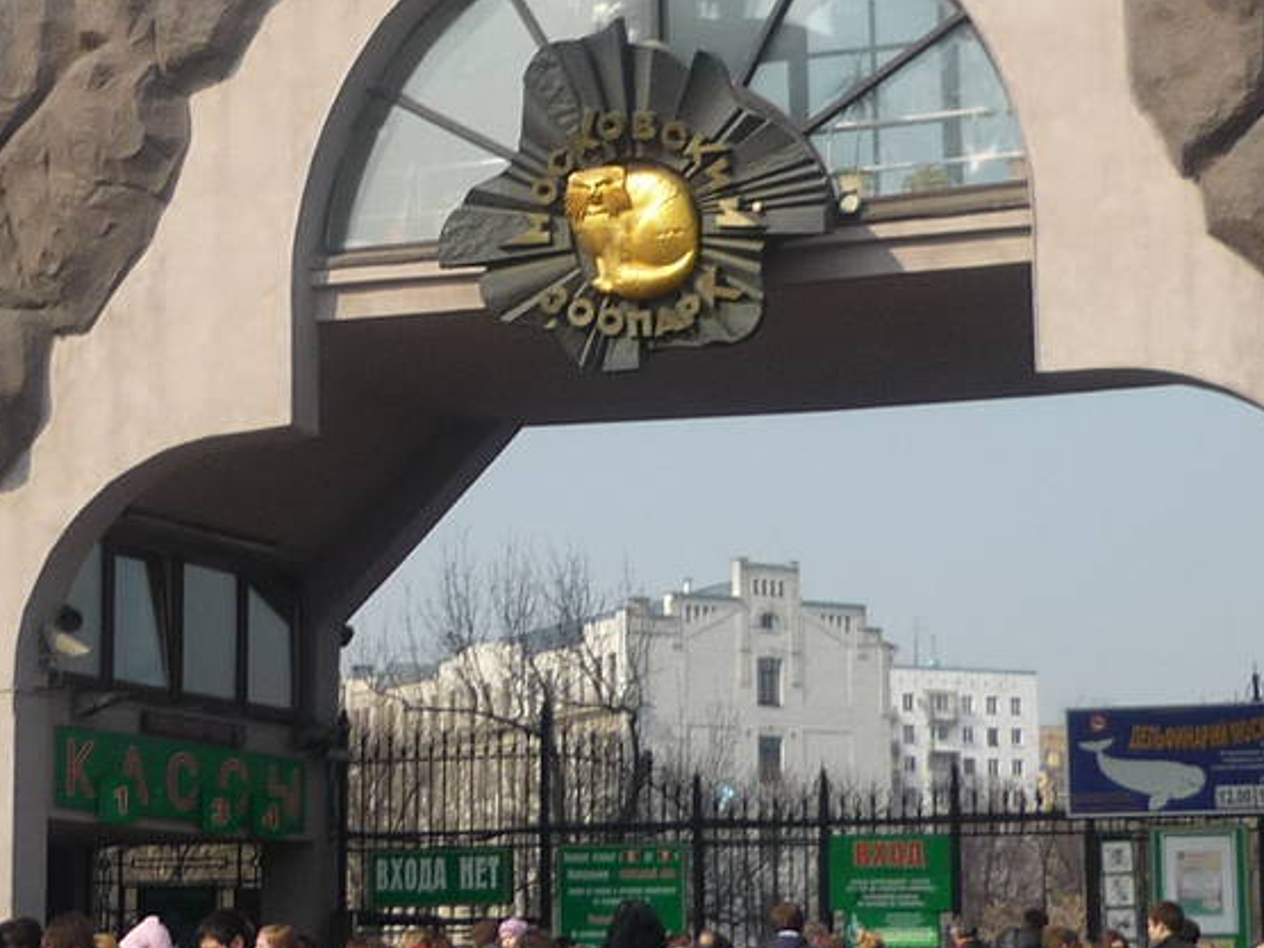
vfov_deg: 15.5
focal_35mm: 95
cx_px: 330
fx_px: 3469
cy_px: 180
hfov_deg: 20.5
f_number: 8
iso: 100
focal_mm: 5.5
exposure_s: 1/200
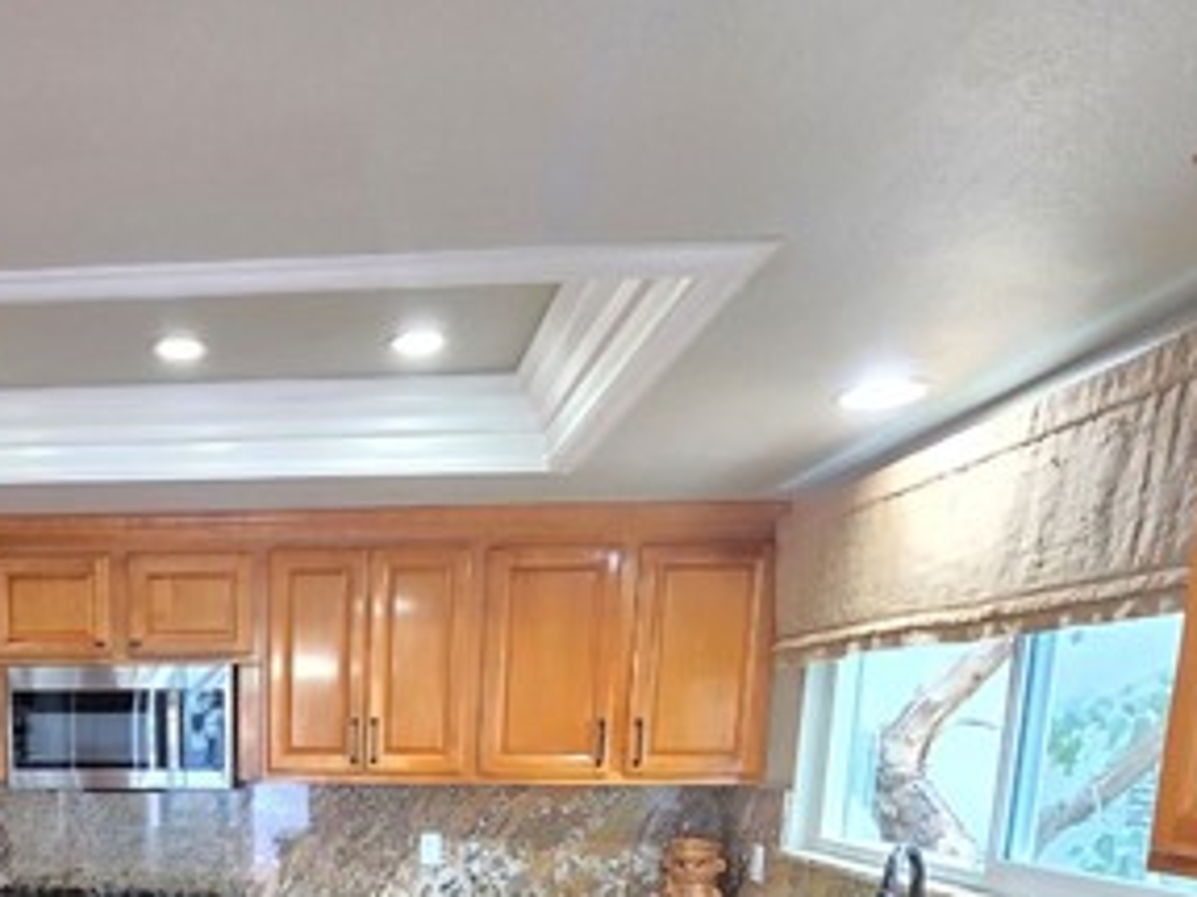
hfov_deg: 56.4
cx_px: 209
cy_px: 951
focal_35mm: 29
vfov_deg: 40.4
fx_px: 1002
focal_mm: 2.2
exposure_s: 1/60
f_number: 2.2
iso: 800
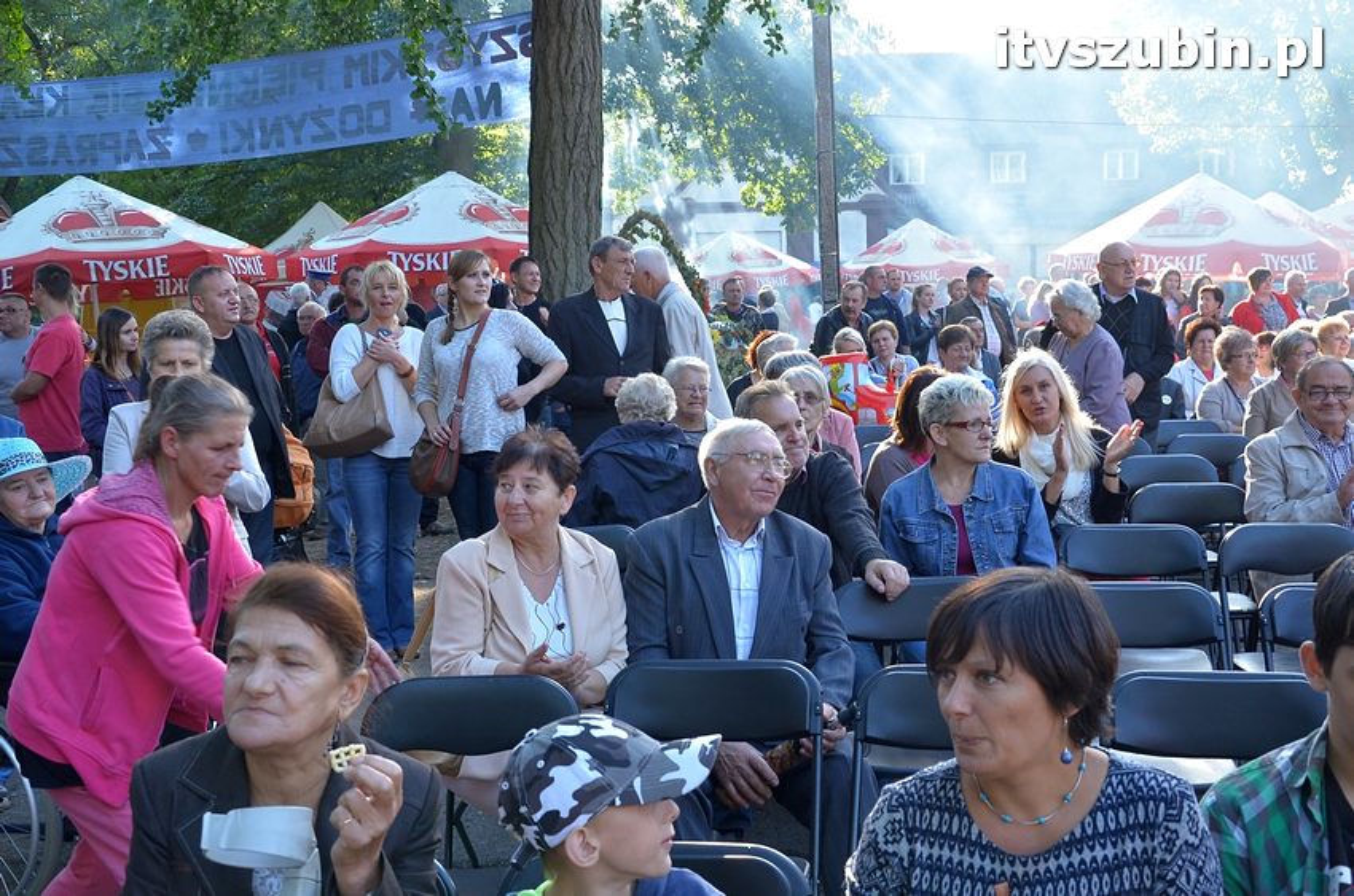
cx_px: 677
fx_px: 1464
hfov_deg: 49.6
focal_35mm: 39
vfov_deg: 34.1
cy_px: 448
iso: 500
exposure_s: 1/160
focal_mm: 26
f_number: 6.3
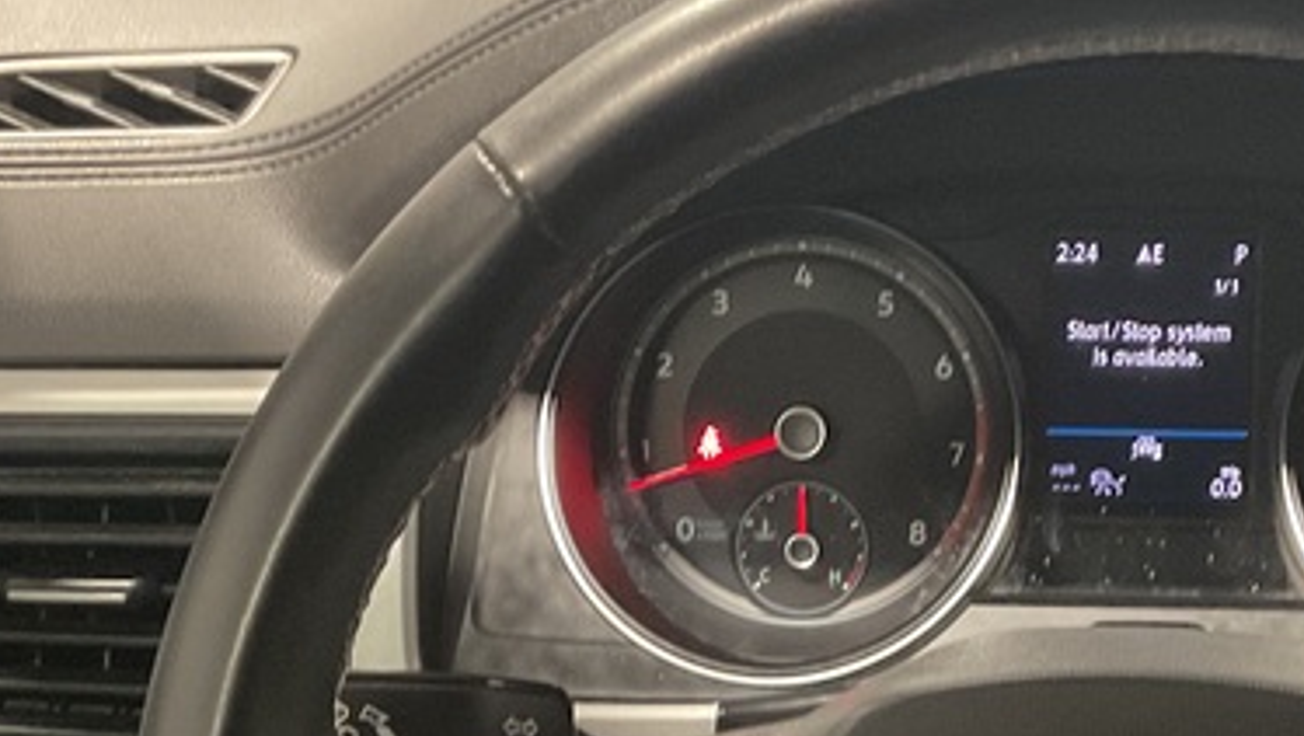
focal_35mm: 81
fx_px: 2803
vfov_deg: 14.5
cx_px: 966
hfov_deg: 25.9
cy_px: 858
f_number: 1.8
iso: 320
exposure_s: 1/25
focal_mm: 3
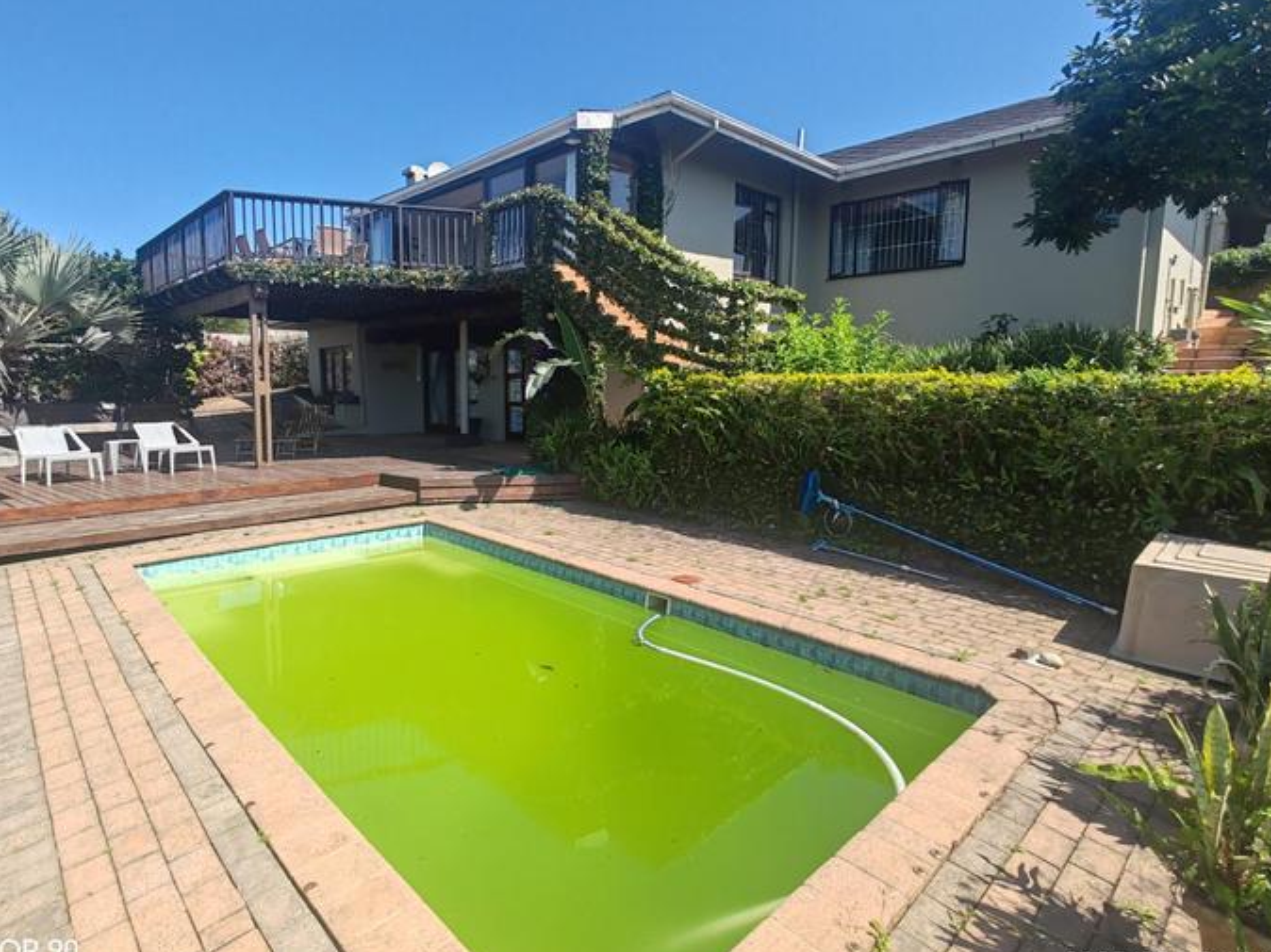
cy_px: 456
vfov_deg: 68.6
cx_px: 596
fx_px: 697
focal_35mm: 19
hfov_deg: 84.6
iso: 50
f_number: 2.2
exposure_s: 1/670
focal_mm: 1.96
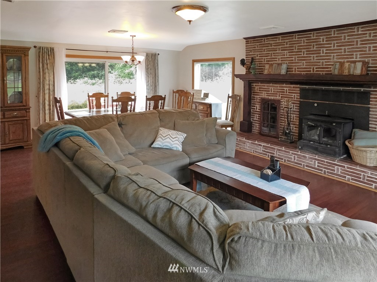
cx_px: 188
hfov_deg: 71.6
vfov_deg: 56.8
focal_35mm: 24
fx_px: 261
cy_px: 141
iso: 220
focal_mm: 4.1
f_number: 3
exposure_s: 1/30
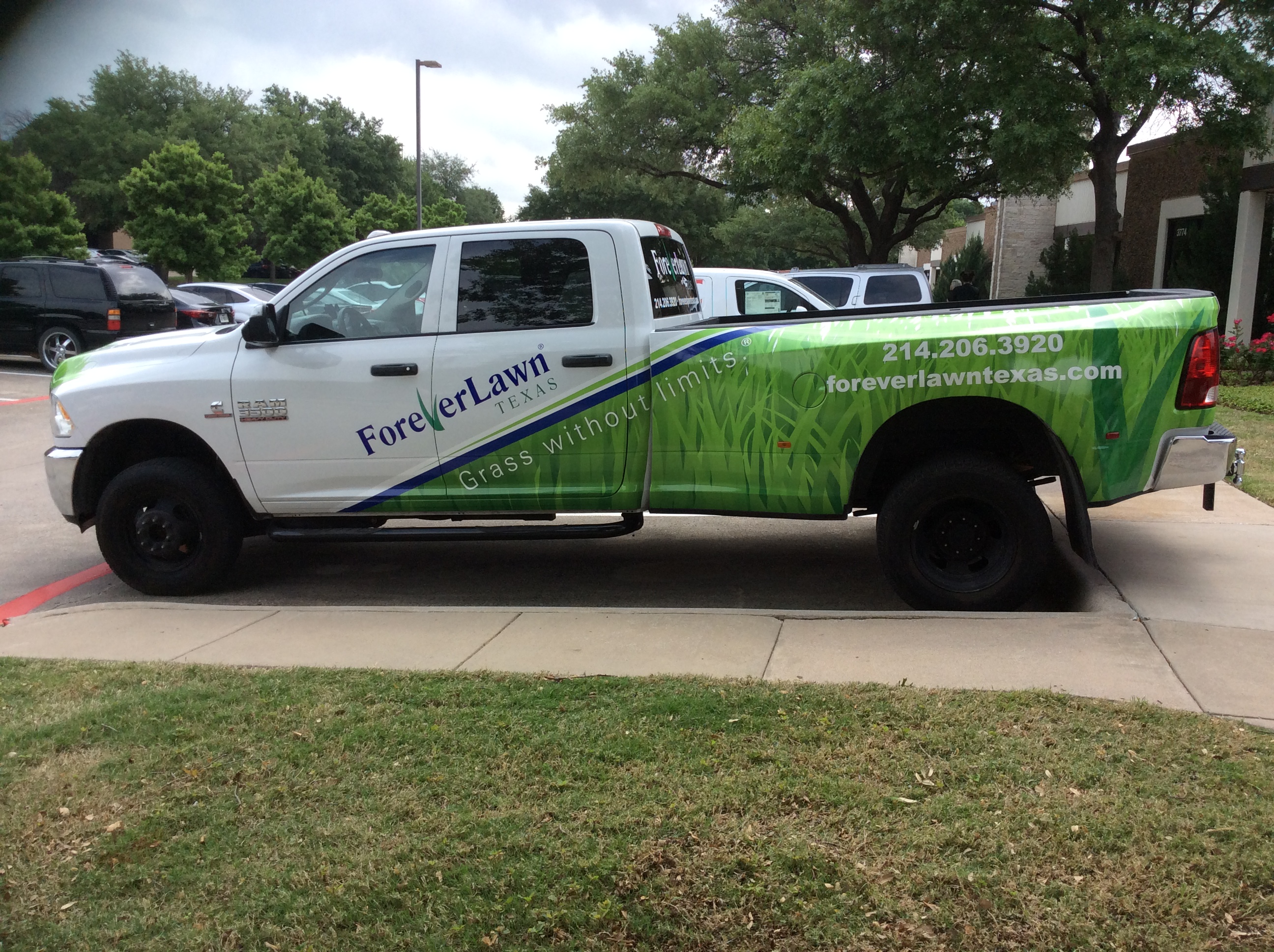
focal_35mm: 32
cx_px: 637
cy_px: 476
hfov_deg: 56.9
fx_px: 1176
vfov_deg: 44.1
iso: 32
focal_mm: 3.3
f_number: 2.4
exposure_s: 1/629
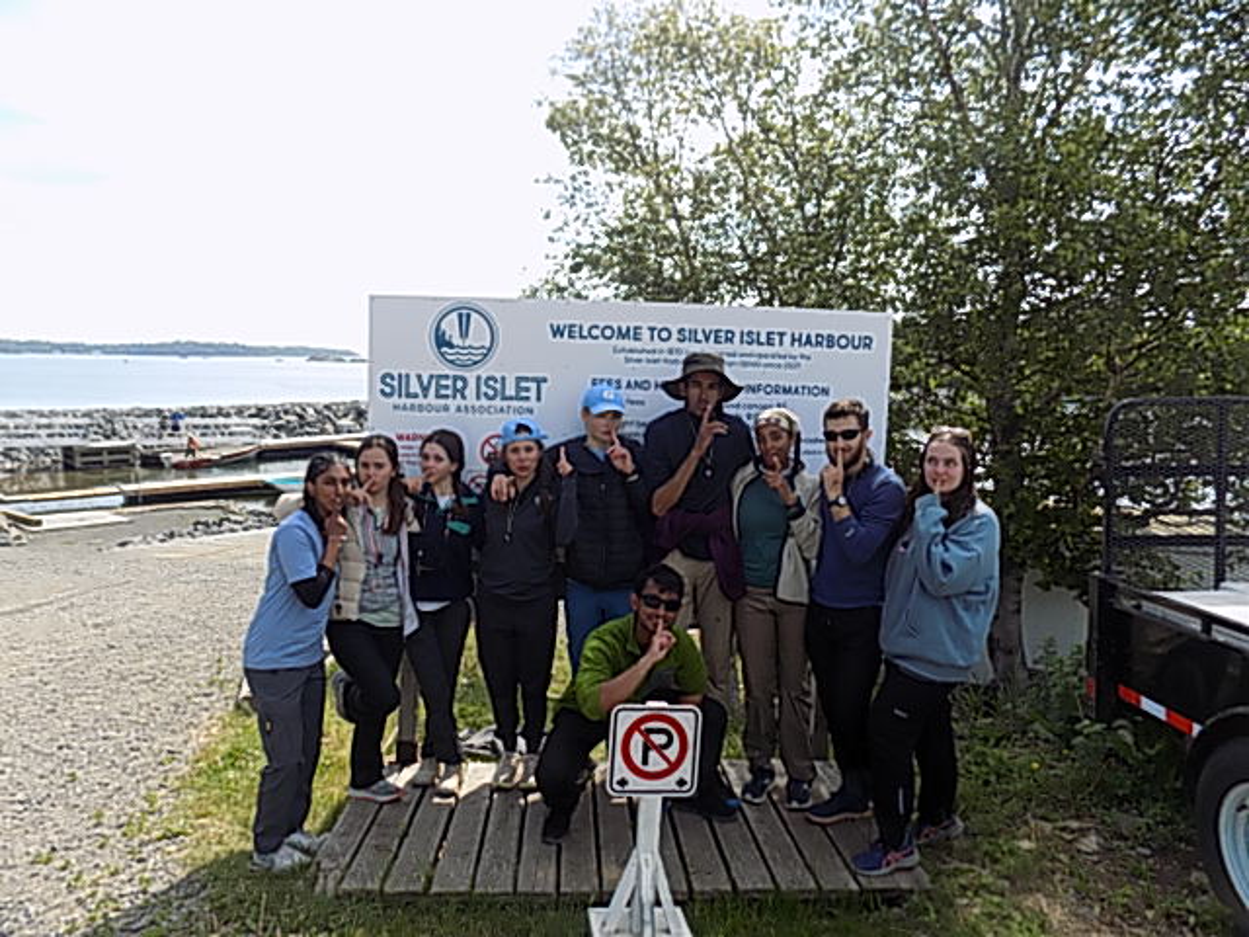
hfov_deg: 73.9
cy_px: 468
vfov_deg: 58.9
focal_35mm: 23
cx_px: 624
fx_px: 830
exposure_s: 1/640
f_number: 3.1
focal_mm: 4
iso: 80
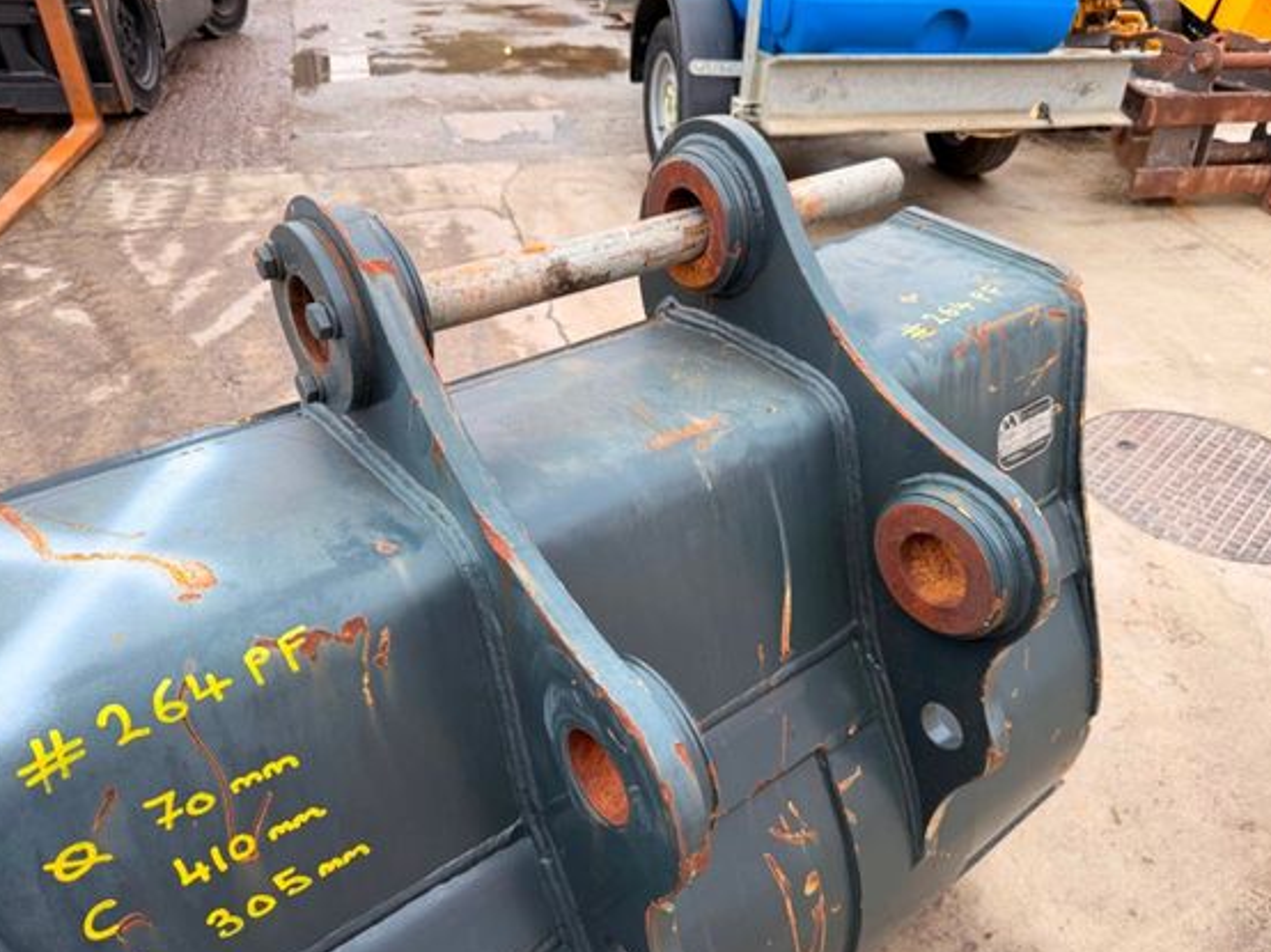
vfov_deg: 53.0
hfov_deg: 67.3
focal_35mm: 26
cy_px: 489
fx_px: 954
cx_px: 672
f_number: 1.78
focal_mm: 6.76
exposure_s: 1/165
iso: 100
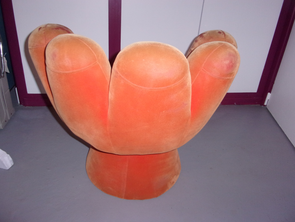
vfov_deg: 49.7
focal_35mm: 28
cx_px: 148
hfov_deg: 63.4
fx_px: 239
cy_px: 111
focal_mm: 5.1
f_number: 3.9
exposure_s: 1/34
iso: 200
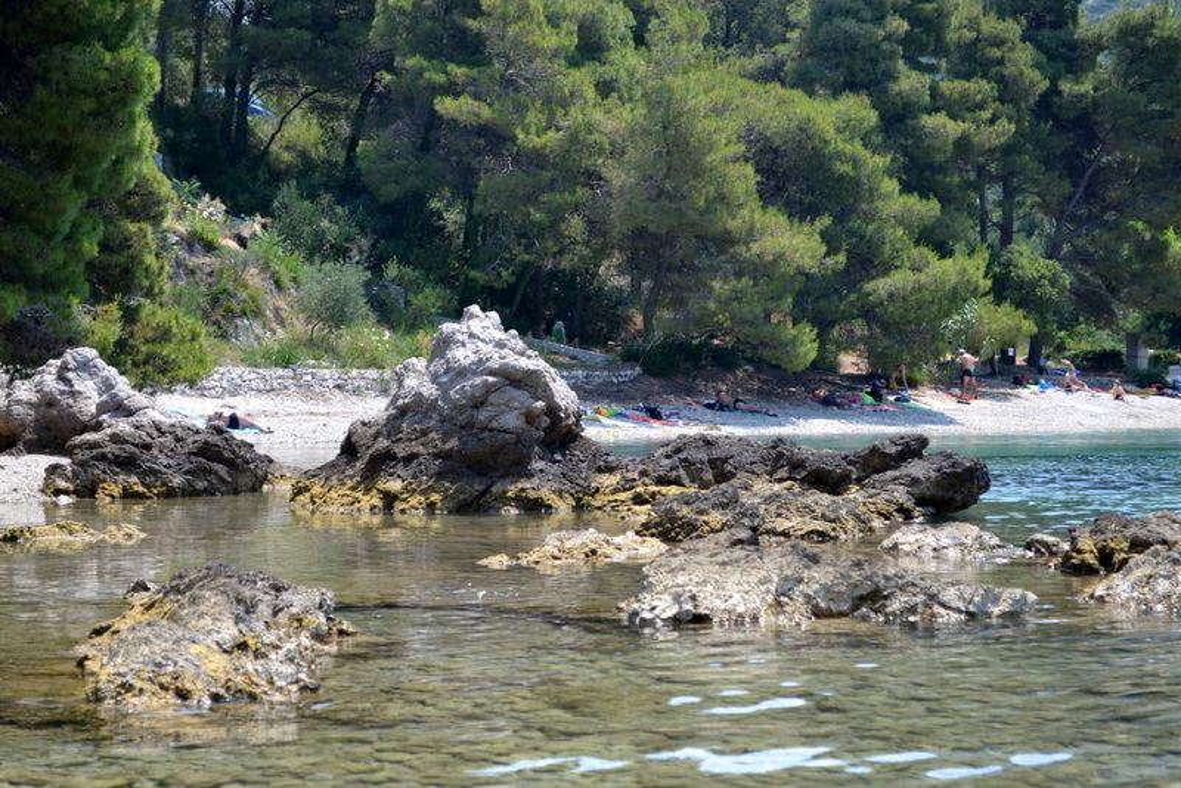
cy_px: 394
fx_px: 2264
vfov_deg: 19.7
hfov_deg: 29.2
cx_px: 590
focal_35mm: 69
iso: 100
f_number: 6.3
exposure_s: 1/160
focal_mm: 46
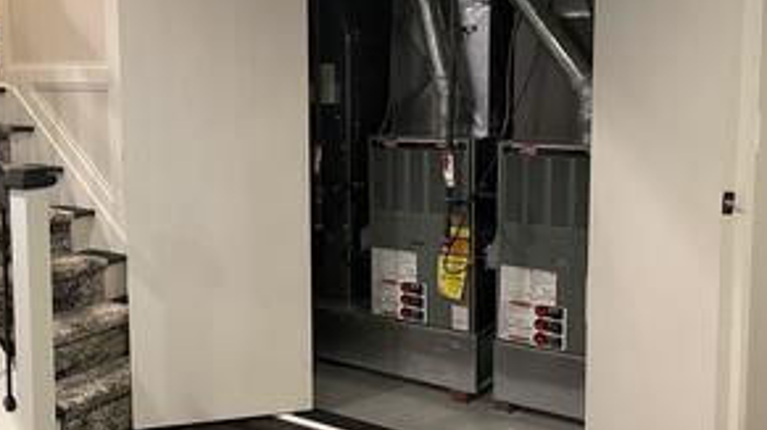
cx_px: 319
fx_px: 792
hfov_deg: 51.4
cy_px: 156
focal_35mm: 39
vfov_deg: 30.2
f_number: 1.6
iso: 500
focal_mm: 5.1
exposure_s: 1/40
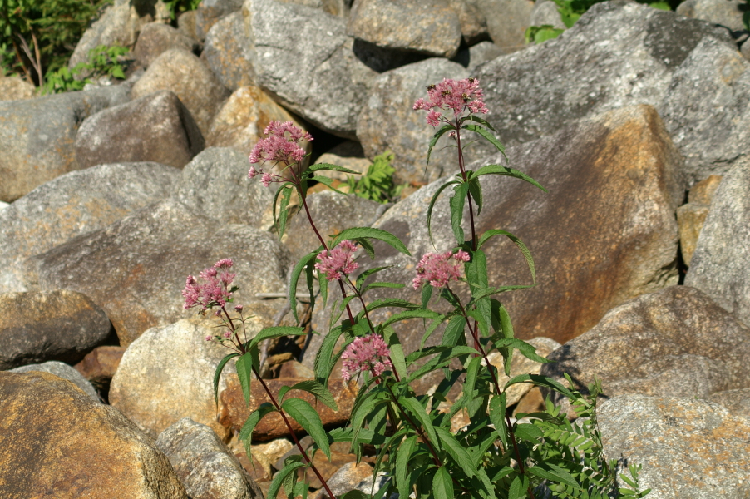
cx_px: 375
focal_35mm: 112
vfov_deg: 12.2
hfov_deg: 18.2
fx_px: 2342
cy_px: 250
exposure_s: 1/800
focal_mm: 75
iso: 100
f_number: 5
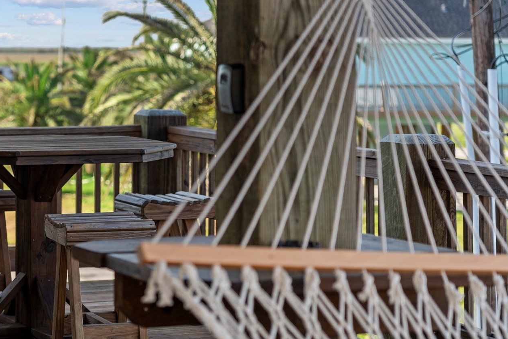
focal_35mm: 121
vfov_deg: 11.3
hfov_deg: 16.8
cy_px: 131
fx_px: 1707
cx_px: 91
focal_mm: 70
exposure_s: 1/640
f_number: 2.8
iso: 100
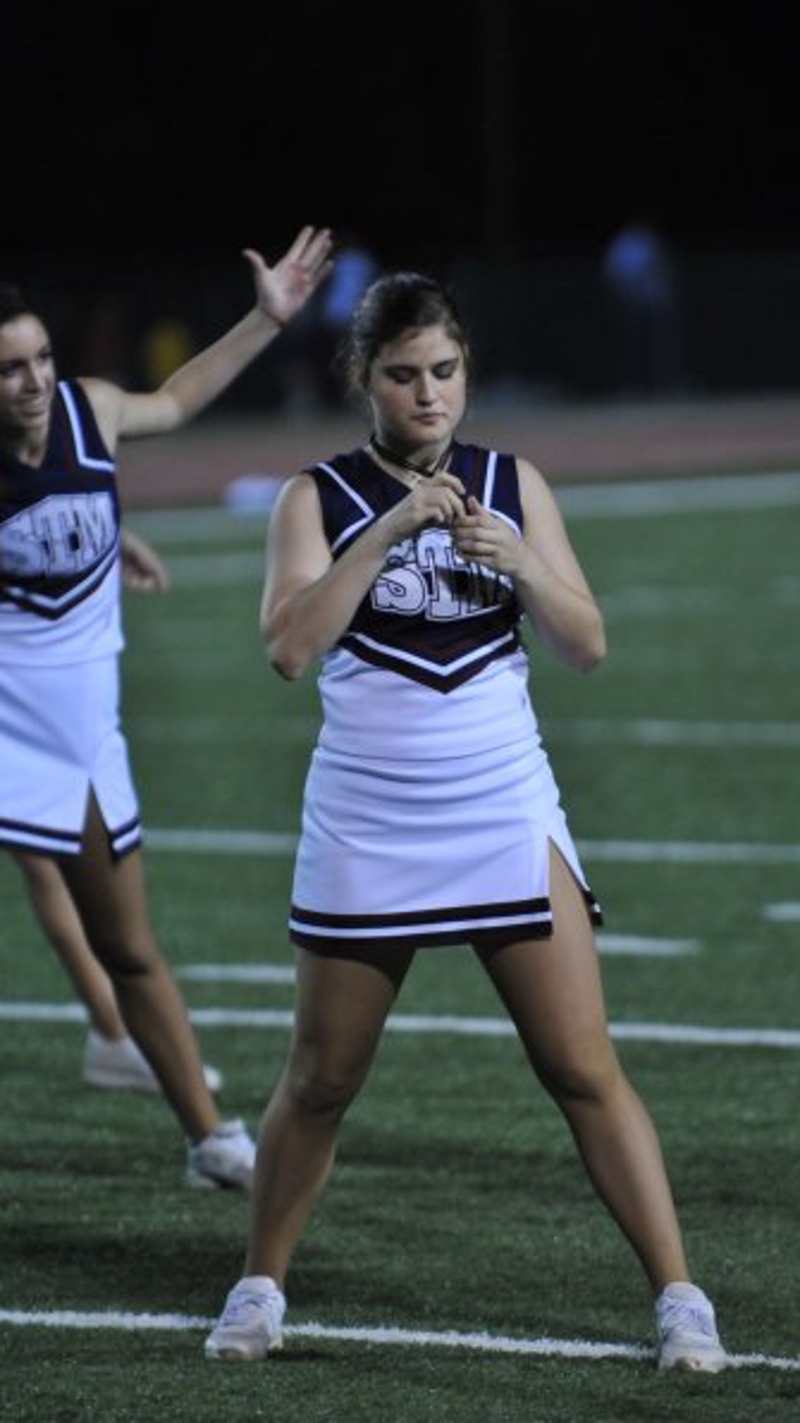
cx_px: 457
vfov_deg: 6.8
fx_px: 11924
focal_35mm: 316
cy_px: 712
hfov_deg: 3.8
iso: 1600
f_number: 2.8
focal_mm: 200
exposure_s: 1/320
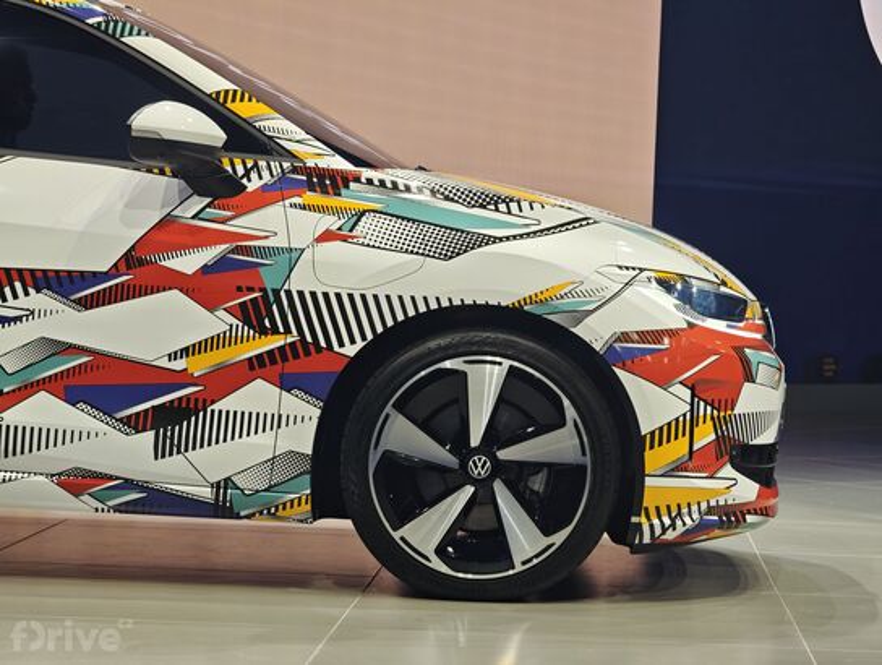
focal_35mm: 100
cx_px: 441
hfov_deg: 19.6
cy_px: 332
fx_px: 2552
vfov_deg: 14.8
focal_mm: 25.1
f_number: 2.6
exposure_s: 1/98.8
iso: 640
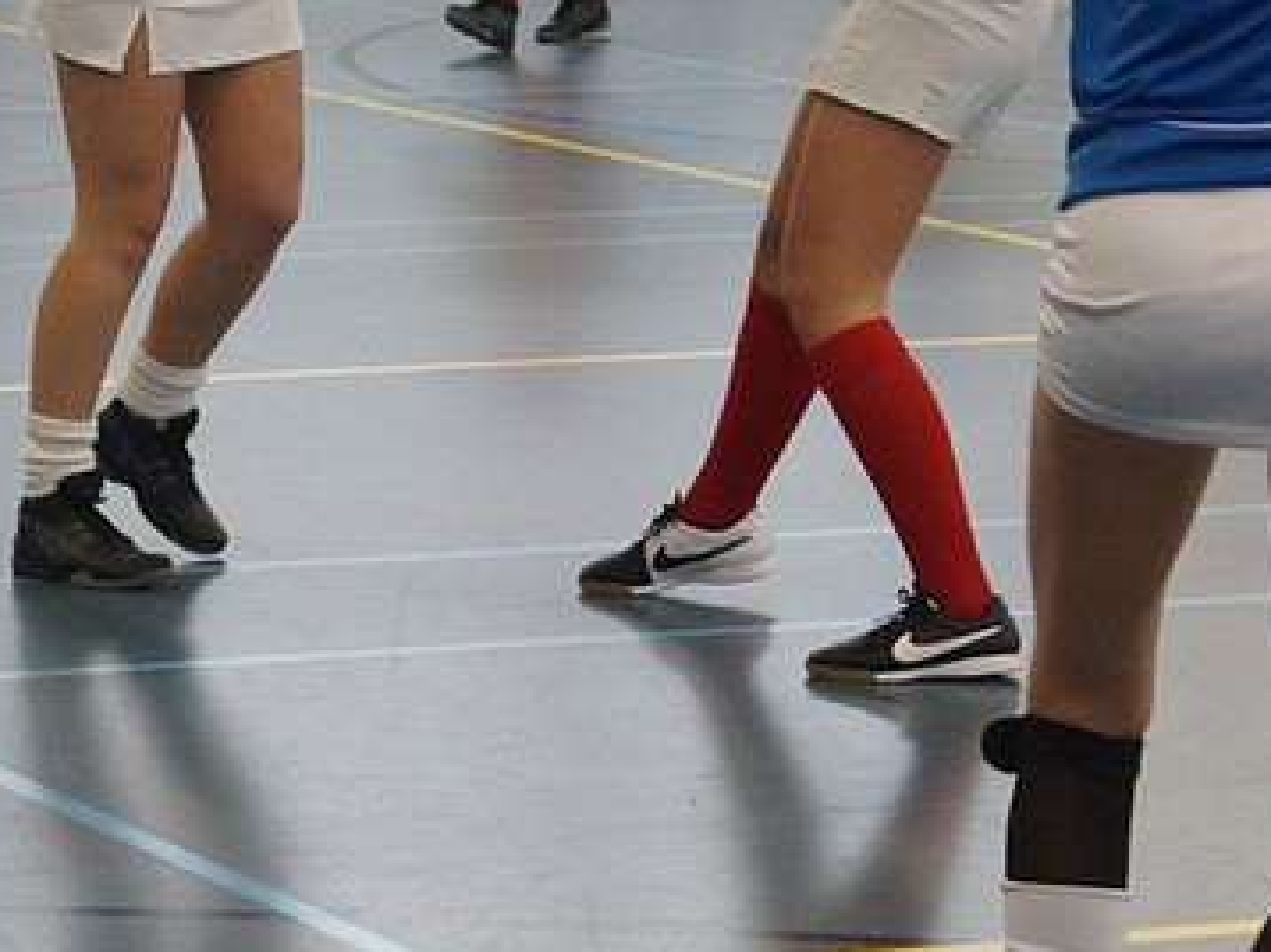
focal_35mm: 144
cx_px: 1093
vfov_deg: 10.2
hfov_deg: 13.6
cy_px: 181
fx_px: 5297
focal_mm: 35
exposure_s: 1/250
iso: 1000
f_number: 3.5
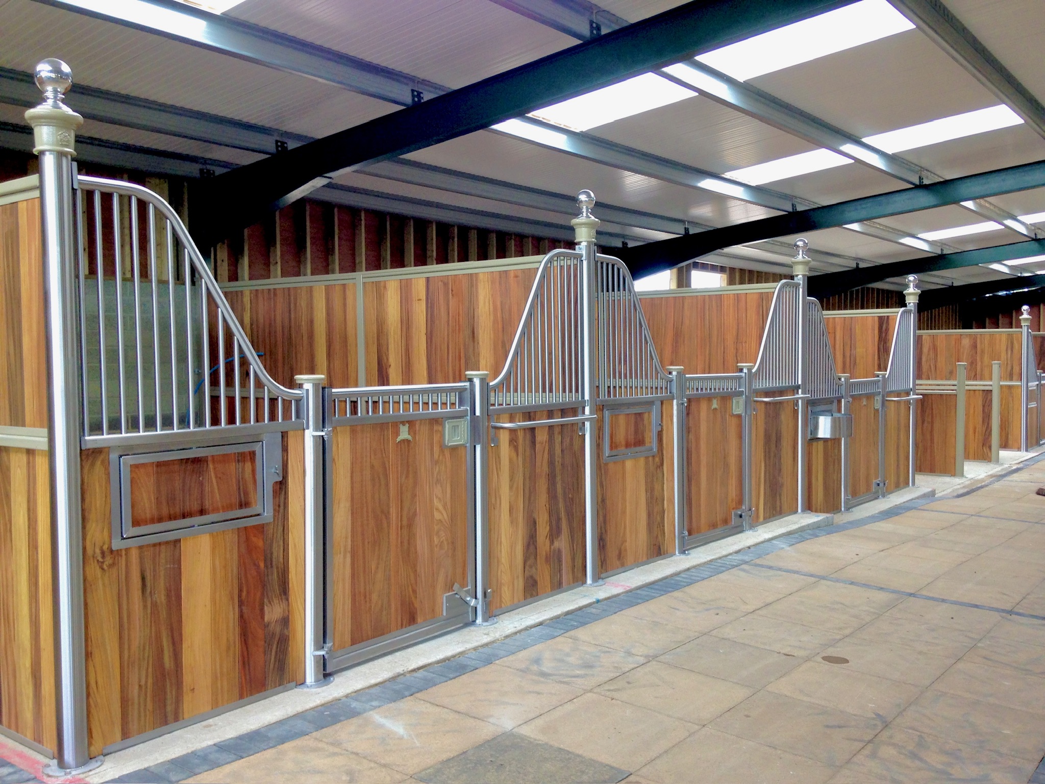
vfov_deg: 42.9
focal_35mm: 33
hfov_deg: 55.4
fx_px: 996
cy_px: 392
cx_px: 522
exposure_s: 1/120
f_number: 2.4
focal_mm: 4.12
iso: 64
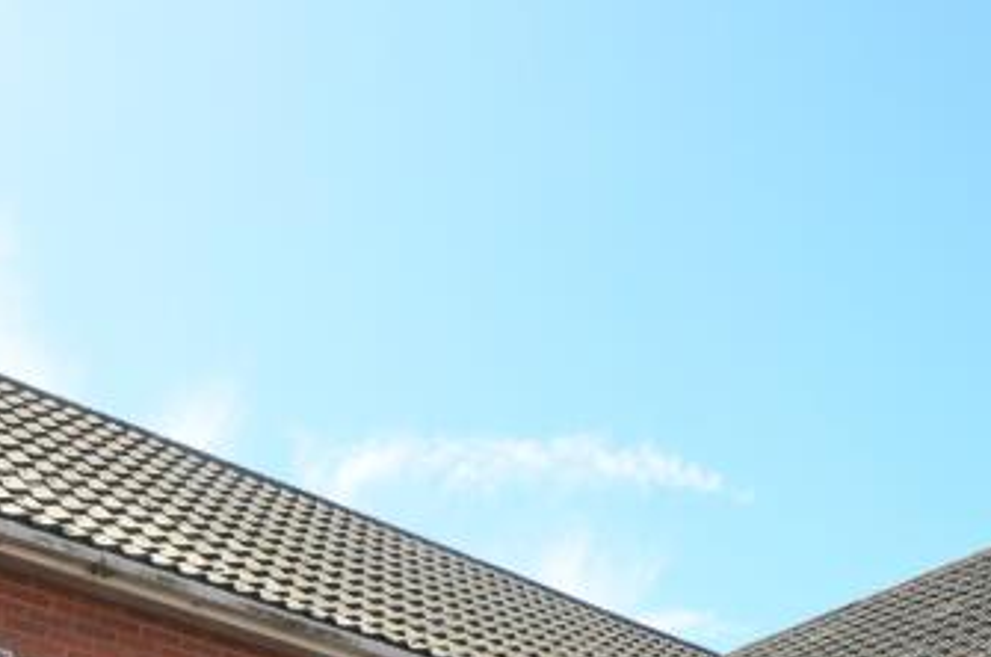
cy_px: 565
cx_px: 636
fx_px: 1635
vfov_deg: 22.3
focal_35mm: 60
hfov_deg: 33.5
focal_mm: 13
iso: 200
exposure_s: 1/200
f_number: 7.1
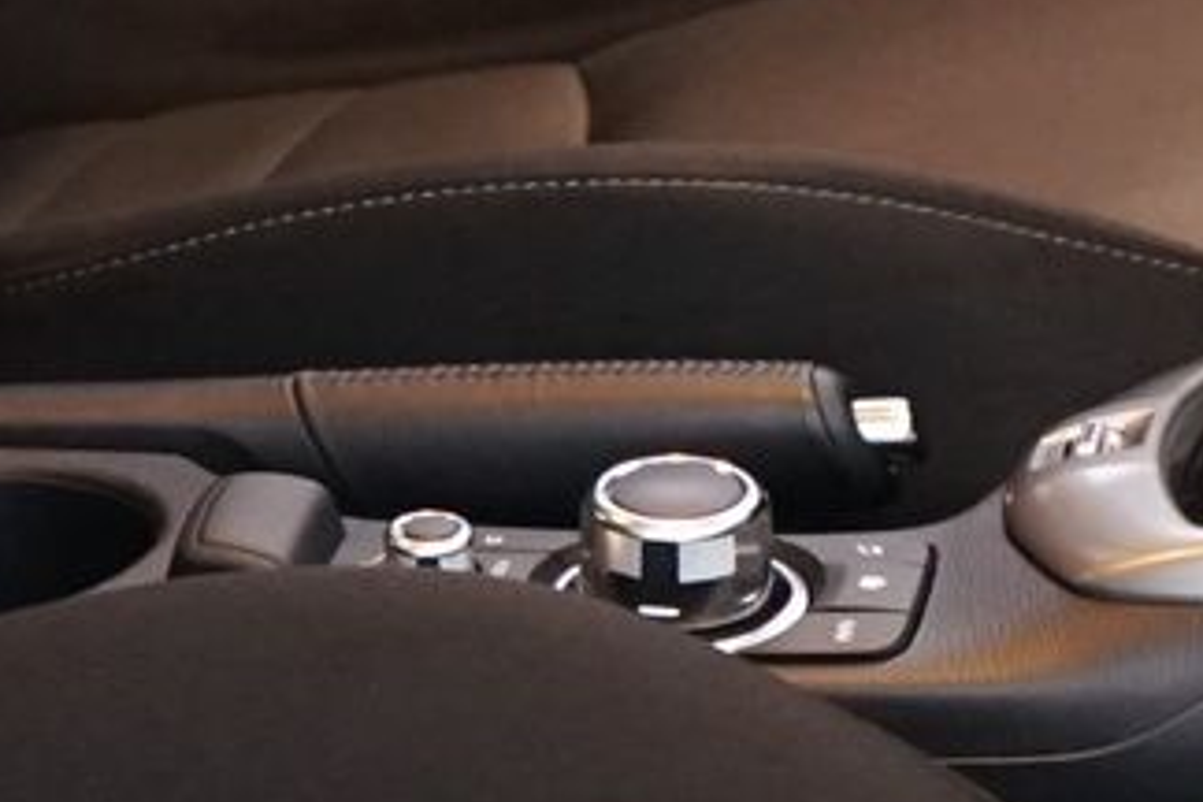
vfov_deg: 6.3
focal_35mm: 216
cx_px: 835
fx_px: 7217
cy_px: -381
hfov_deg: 9.5
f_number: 3.5
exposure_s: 1/20
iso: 2000
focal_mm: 28
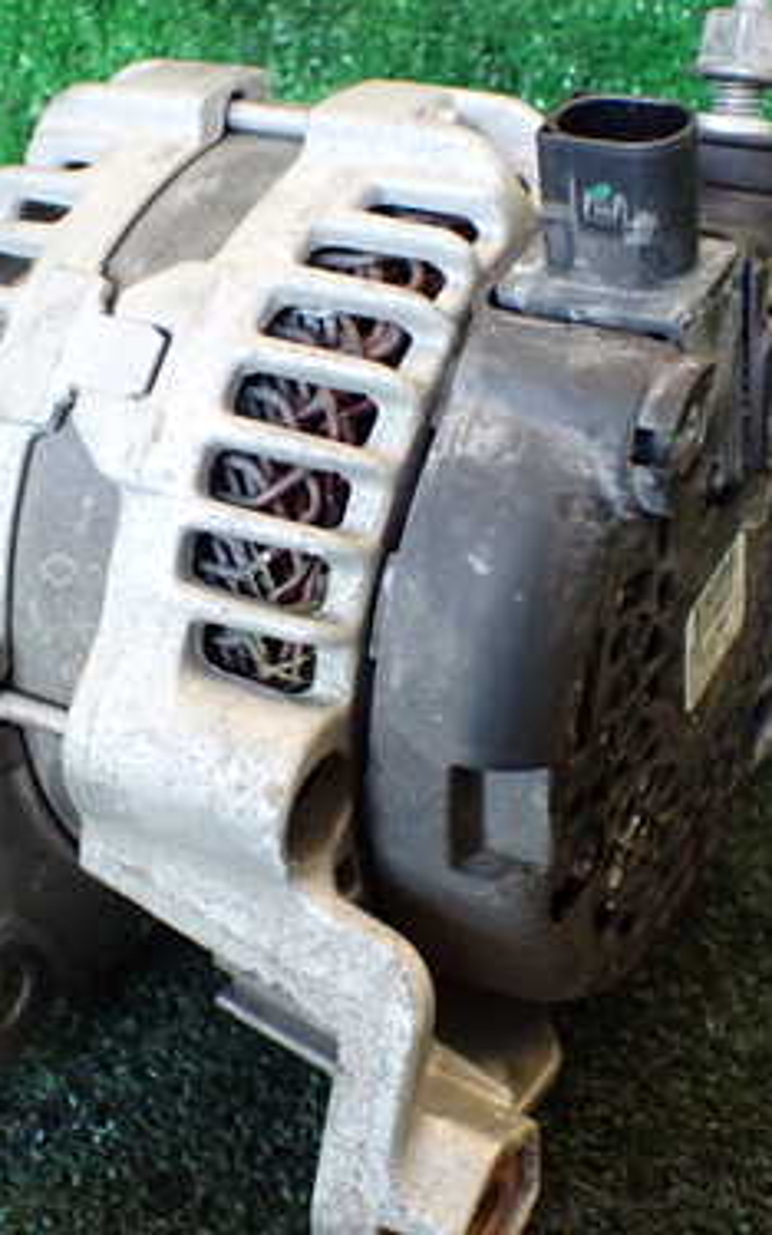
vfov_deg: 39.6
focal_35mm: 51
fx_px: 1716
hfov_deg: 25.3
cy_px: 604
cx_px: 297
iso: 800
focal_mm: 5.4
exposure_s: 1/80
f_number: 2.3
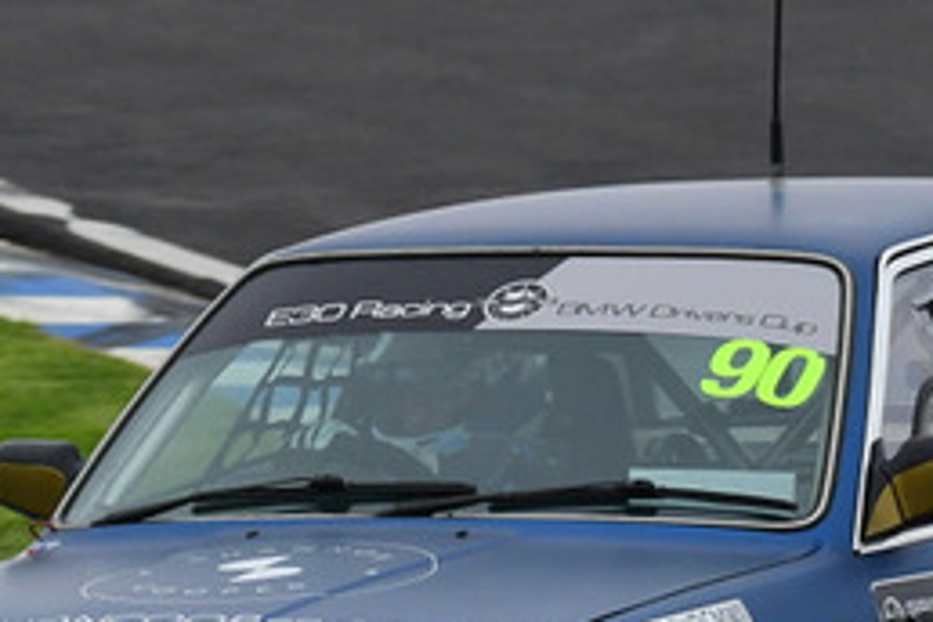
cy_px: 311
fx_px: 54162
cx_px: 532
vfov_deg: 0.7
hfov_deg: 1.0
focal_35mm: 2090
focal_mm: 450
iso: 1000
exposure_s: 1/640
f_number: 9
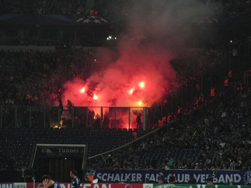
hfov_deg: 10.7
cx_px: 126
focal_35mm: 185
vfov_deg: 8.0
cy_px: 94
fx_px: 1341
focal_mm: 32.1
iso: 800
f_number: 4.5
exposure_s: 1/400
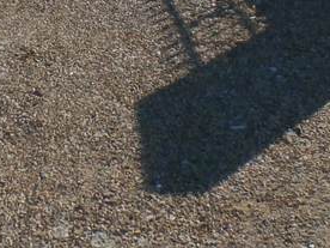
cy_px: -115
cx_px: 26
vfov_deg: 12.2
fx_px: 1106
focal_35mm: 116
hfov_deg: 16.7
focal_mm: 4.5
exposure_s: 1/1250
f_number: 3
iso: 100
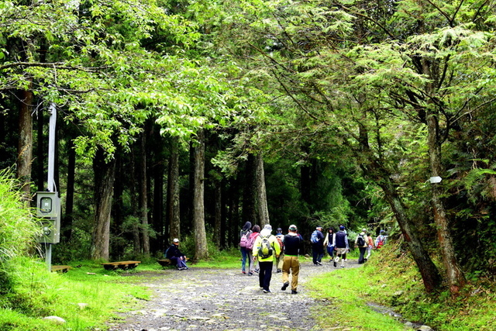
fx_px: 661
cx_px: 248
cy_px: 166
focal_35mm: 48
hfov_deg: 41.1
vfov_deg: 28.1
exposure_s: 1/80
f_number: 5.6
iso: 400
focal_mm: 32
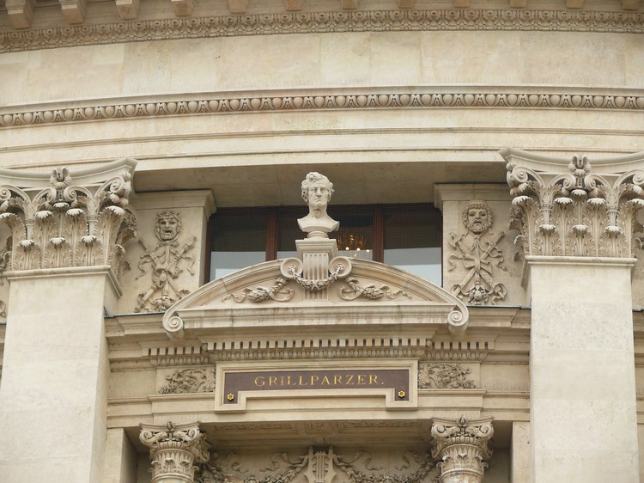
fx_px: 2474
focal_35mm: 133
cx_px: 322
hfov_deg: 14.8
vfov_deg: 11.1
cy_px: 242
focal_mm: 28.2
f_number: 3.6
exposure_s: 1/100
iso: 100
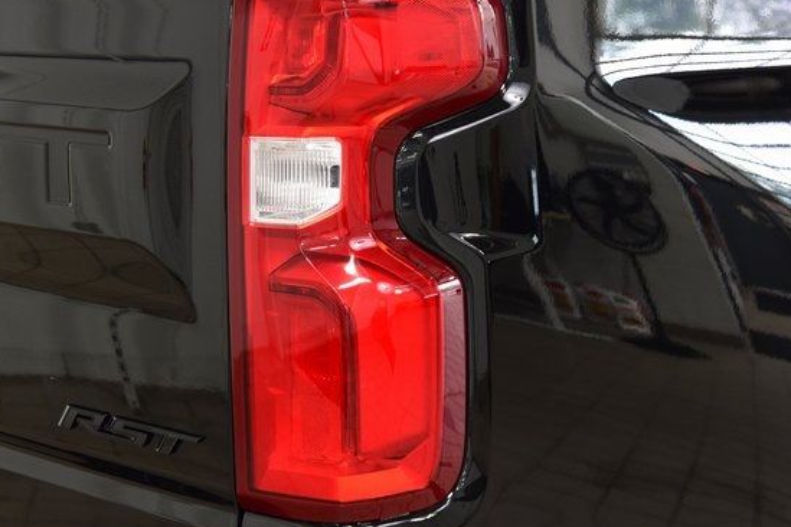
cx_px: 336
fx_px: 1846
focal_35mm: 84
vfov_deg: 16.3
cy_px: 233
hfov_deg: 24.2
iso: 1100
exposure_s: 1/15
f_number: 6.3
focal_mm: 48
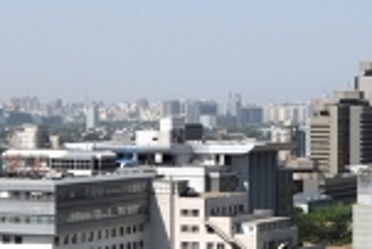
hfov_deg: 5.8
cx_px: 170
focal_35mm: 356
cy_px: 137
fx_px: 3682
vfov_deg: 3.9
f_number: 11
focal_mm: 56
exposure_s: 1/400
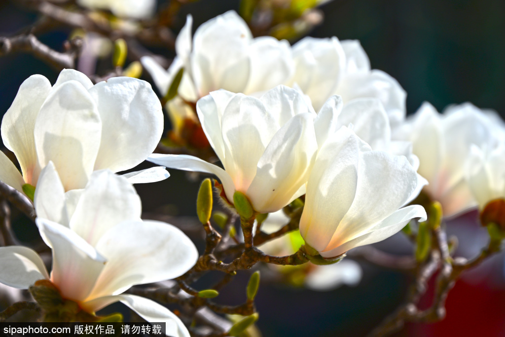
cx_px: 252
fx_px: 2806
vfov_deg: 6.9
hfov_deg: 10.3
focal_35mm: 200
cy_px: 168
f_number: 6.3
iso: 100
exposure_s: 1/500
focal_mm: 200
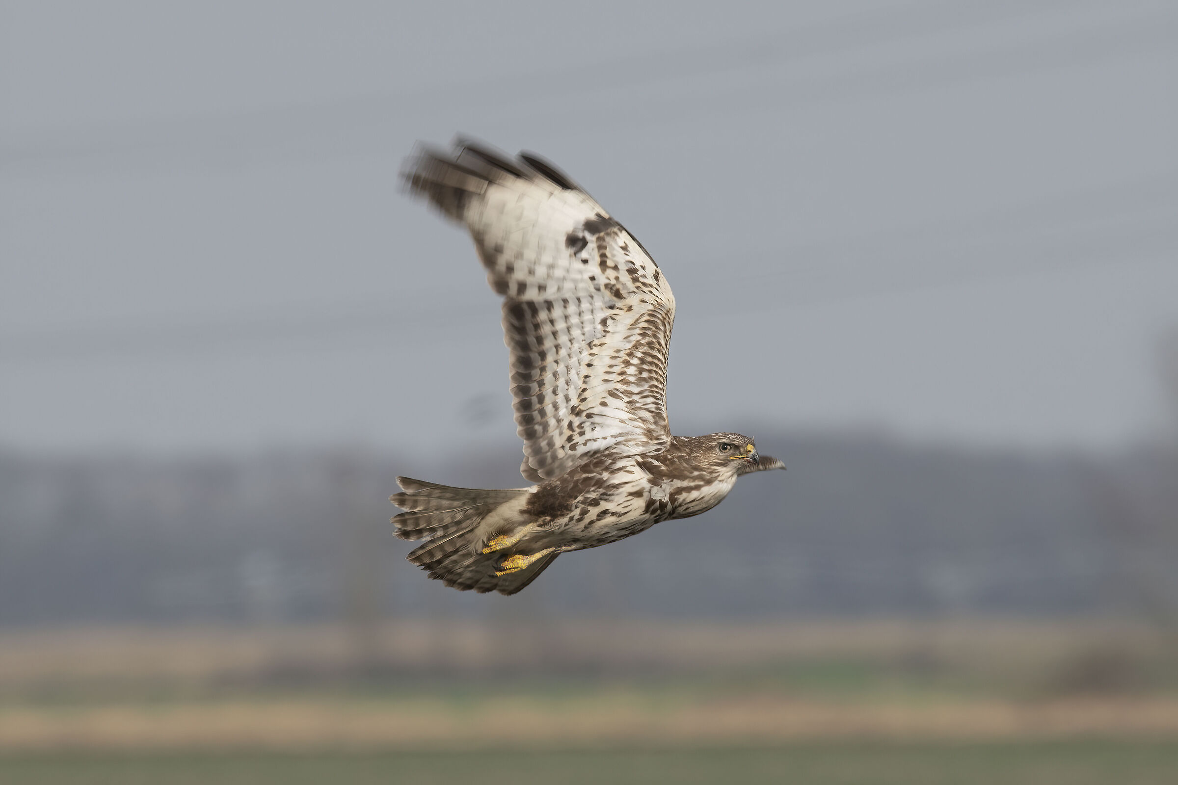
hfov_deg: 2.5
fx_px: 26994
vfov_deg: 1.7
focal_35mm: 825
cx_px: 589
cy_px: 392
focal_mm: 550
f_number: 11
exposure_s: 1/400
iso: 640
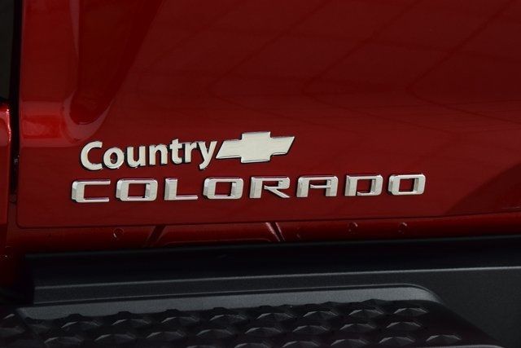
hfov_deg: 19.5
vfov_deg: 13.0
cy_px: 174
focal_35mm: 105
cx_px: 260
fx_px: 1520
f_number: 6.3
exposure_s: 1/30
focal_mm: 70
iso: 1600
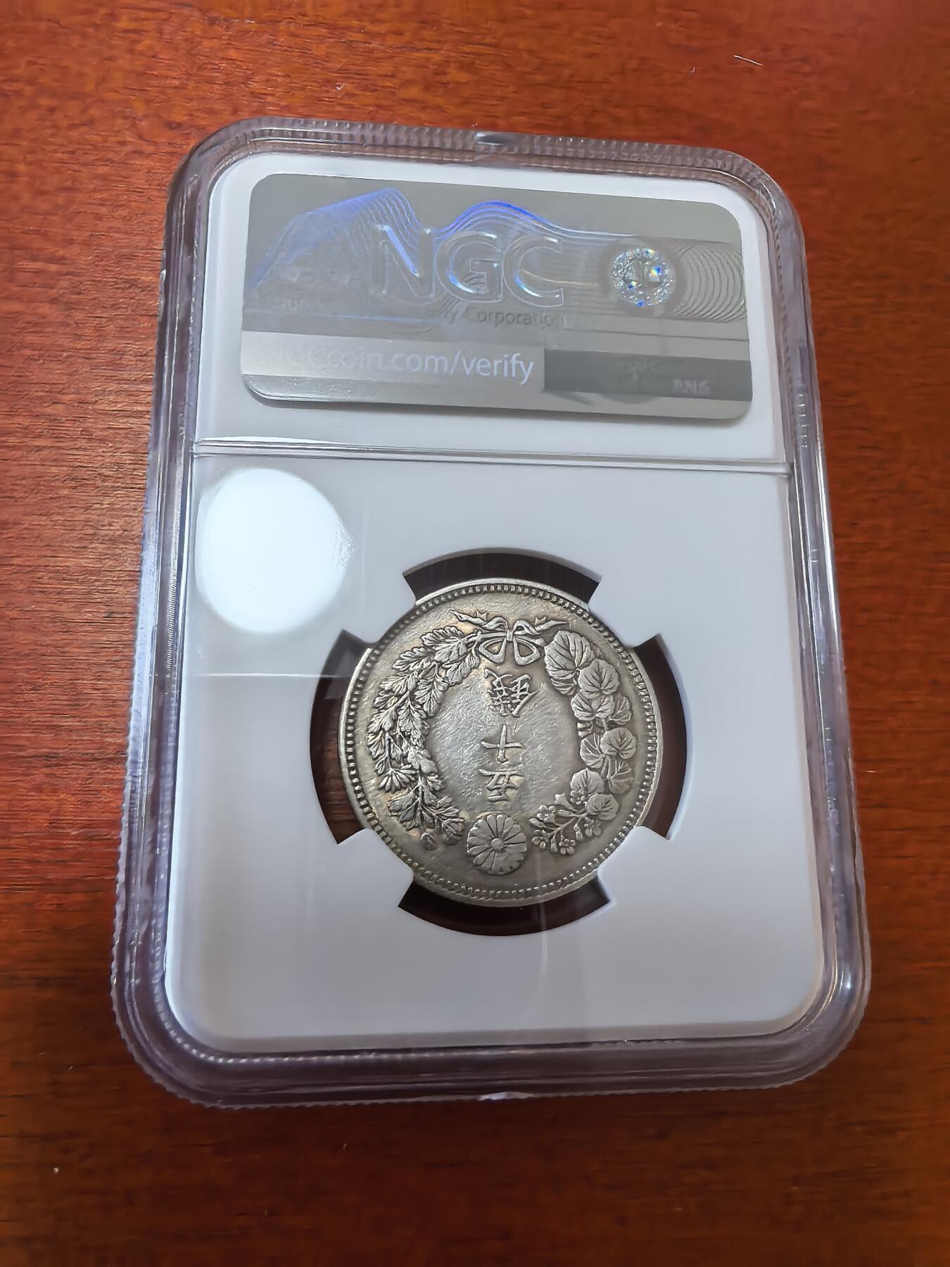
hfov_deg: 56.8
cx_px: 475
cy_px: 634
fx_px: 878
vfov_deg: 71.6
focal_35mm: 24
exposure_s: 1/50
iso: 125
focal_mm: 1.68
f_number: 2.2
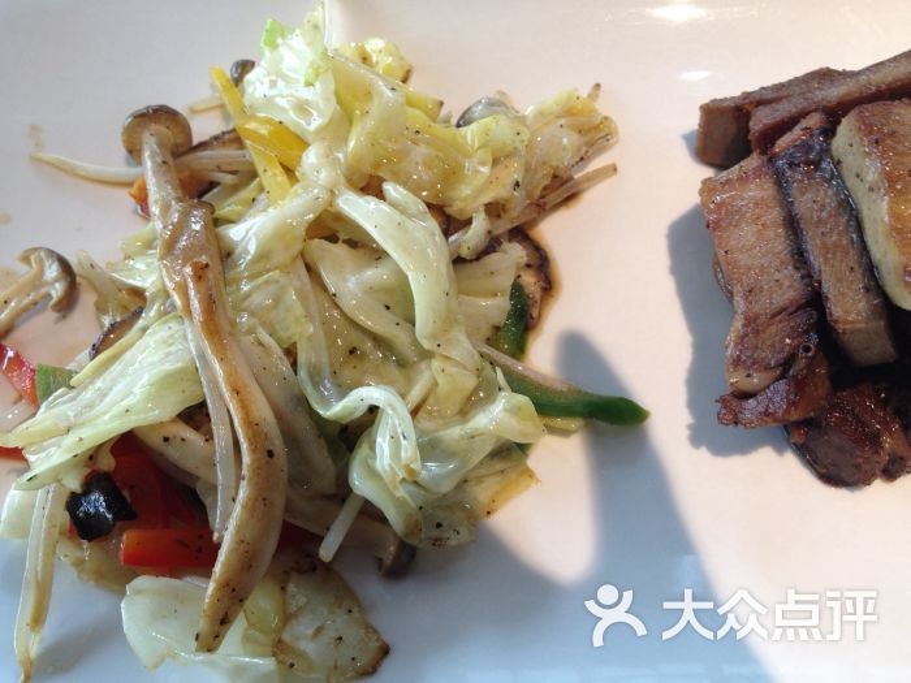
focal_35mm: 35
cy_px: 342
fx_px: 921
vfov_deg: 40.7
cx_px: 456
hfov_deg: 52.6
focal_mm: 4.28
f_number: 2.4
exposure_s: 1/24
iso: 50
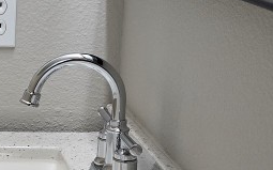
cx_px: -136
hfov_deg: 18.7
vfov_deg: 13.3
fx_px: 729
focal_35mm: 98
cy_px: 120
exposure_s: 1/120
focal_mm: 6.3
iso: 200
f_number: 1.7
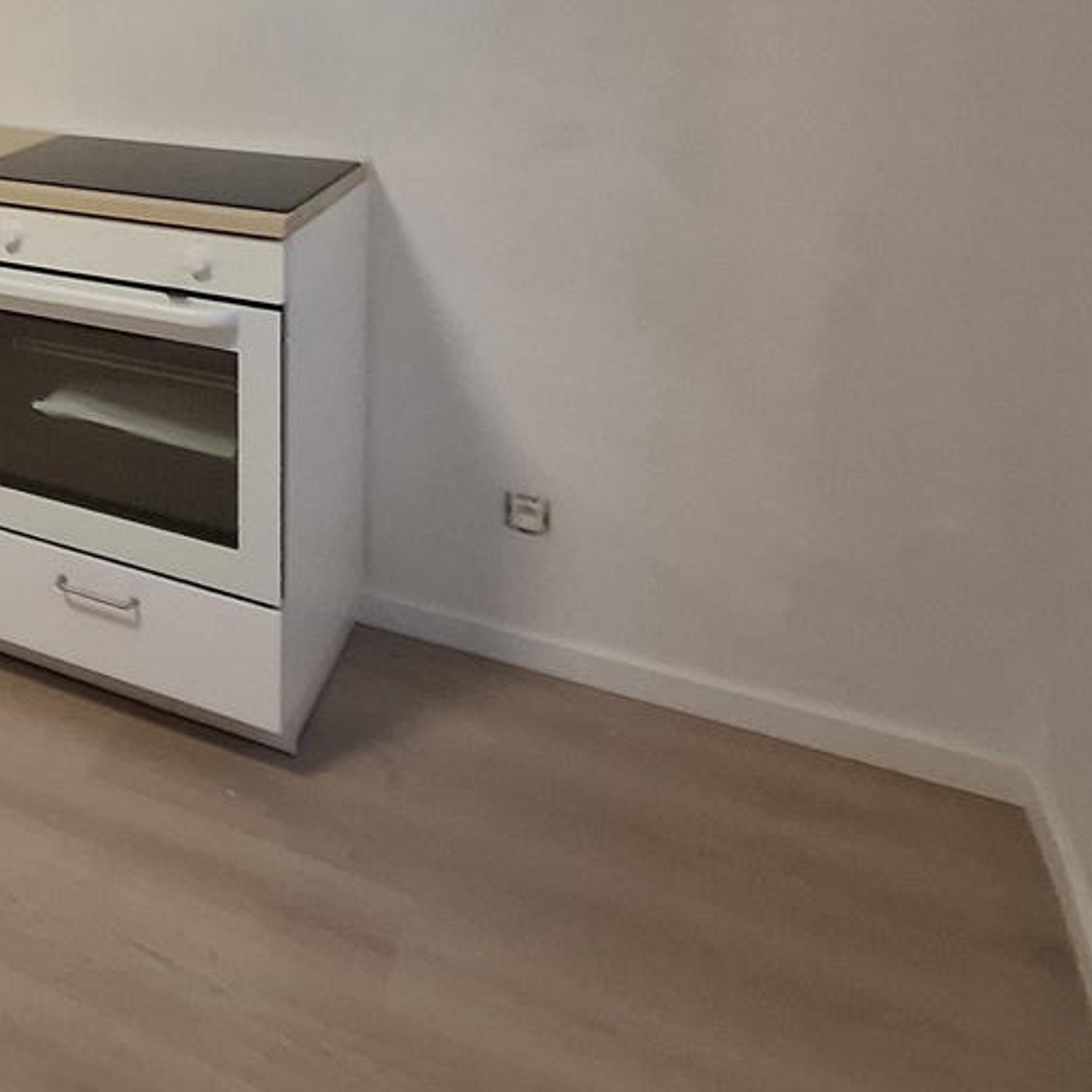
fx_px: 1285
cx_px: -312
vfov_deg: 39.7
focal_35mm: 36
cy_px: -34
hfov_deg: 33.9
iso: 200
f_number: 2.2
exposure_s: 1/33
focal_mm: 1.74
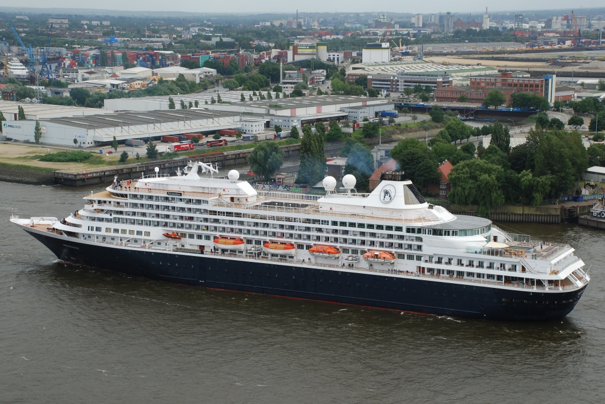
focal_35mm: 72
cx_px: 302
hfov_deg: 28.0
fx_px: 1211
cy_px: 202
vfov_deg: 19.0
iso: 200
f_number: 9
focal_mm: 48
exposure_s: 1/160
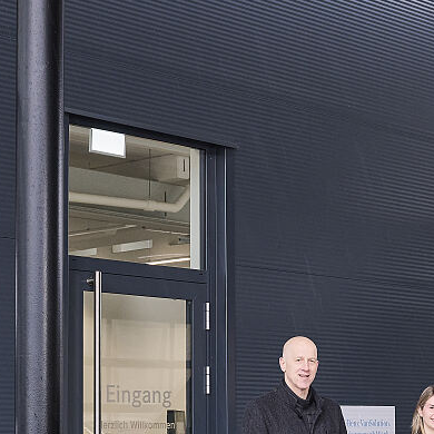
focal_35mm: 104
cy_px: 399
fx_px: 1475
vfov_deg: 16.5
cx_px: 530
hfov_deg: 16.0
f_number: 5.6
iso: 800
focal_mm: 39
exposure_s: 1/100
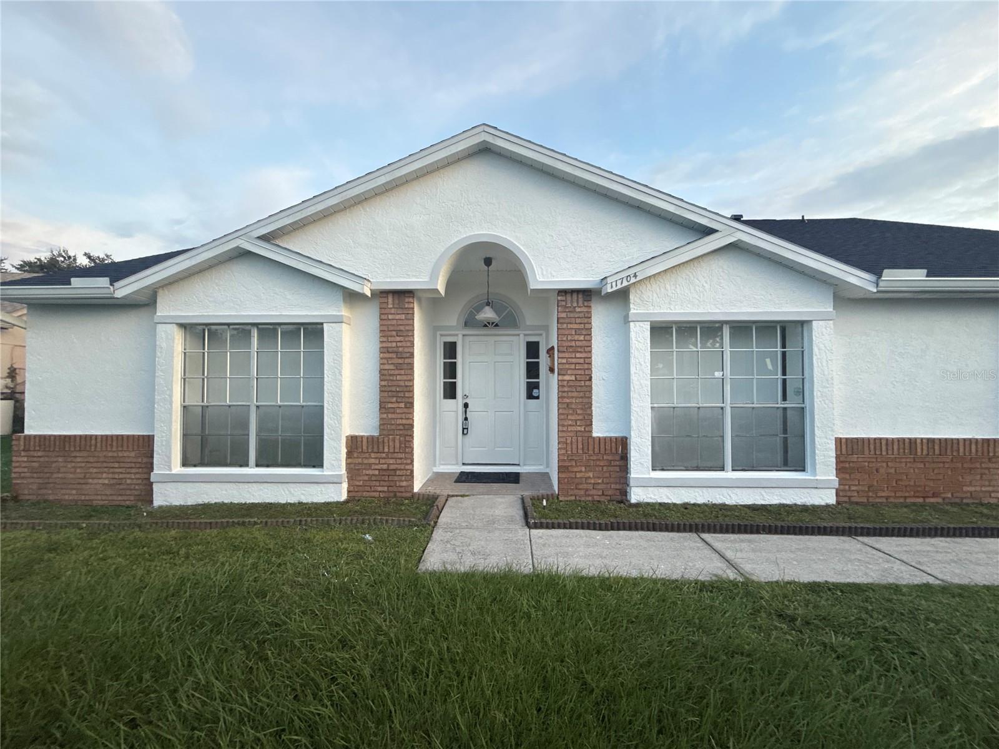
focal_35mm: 14
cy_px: 374
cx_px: 500
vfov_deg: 85.7
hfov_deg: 102.1
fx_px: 404
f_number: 2.2
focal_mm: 2.22
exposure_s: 1/99
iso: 200
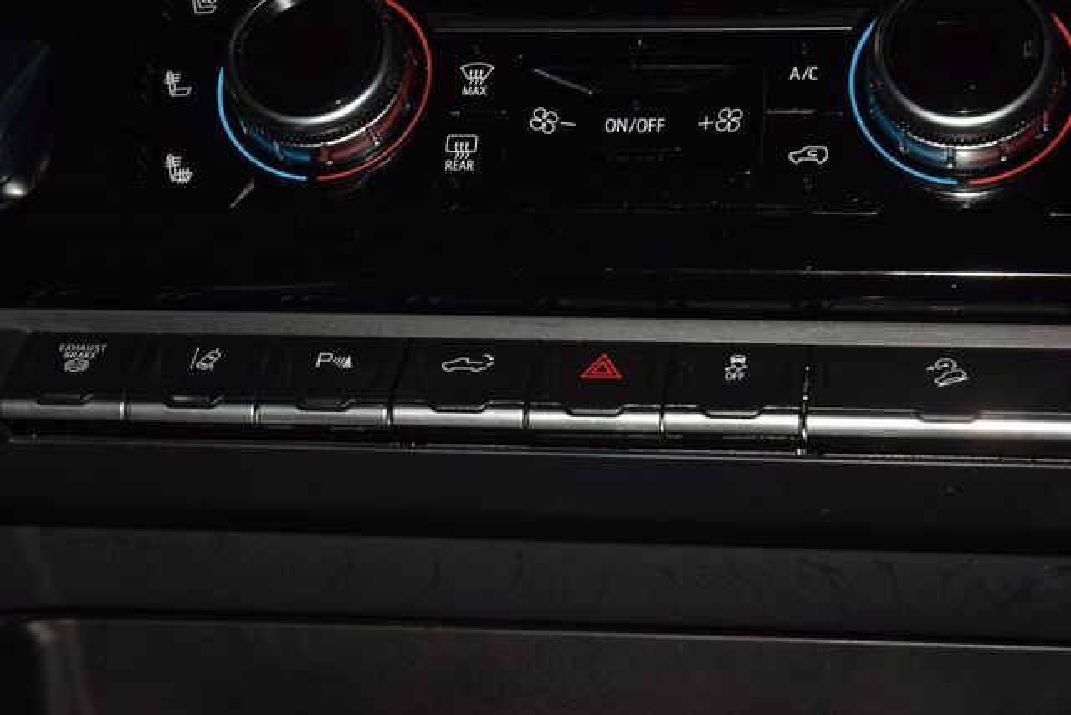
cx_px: 536
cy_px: 358
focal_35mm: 105
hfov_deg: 19.5
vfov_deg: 13.0
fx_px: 3124
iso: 100
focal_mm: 70
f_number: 8
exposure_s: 1/125
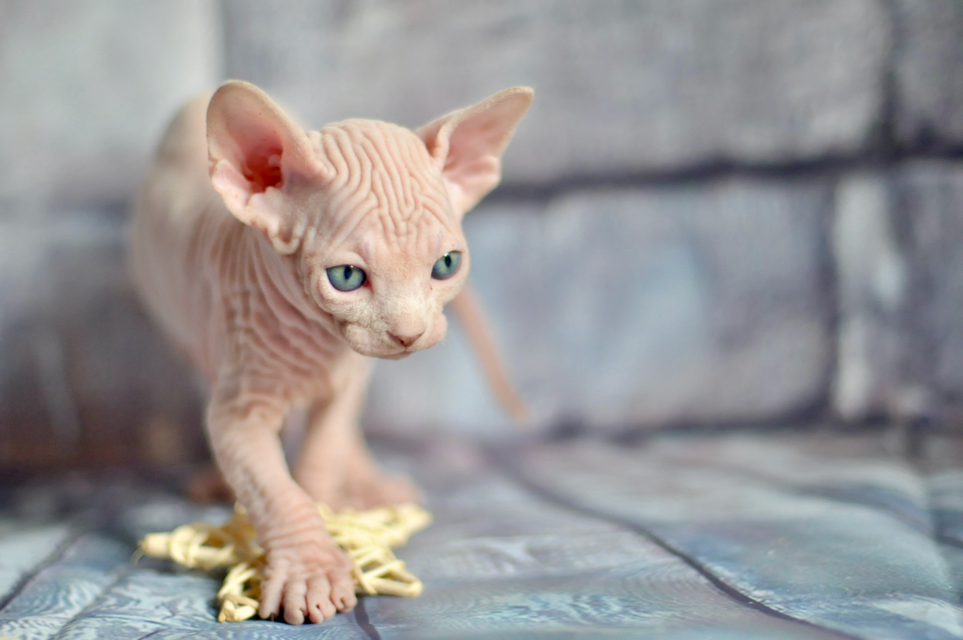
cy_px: 320
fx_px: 2004
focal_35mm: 75
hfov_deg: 27.0
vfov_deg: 18.1
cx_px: 482
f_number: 1.4
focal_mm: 50
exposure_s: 1/2000
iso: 800
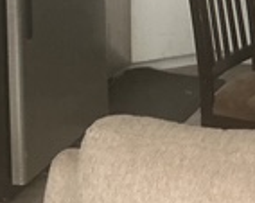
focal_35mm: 128
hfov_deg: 15.0
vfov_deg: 11.0
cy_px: -192
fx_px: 964
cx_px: 207
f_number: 1.8
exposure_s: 1/60
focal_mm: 3
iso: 160
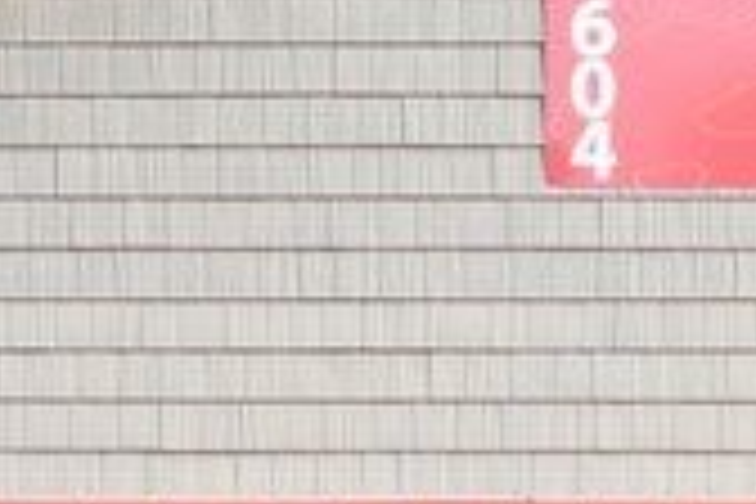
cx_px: 1220
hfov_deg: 7.2
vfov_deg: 4.6
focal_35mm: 279
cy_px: 1710
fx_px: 5859
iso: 200
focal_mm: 22
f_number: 5.6
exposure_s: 1/160
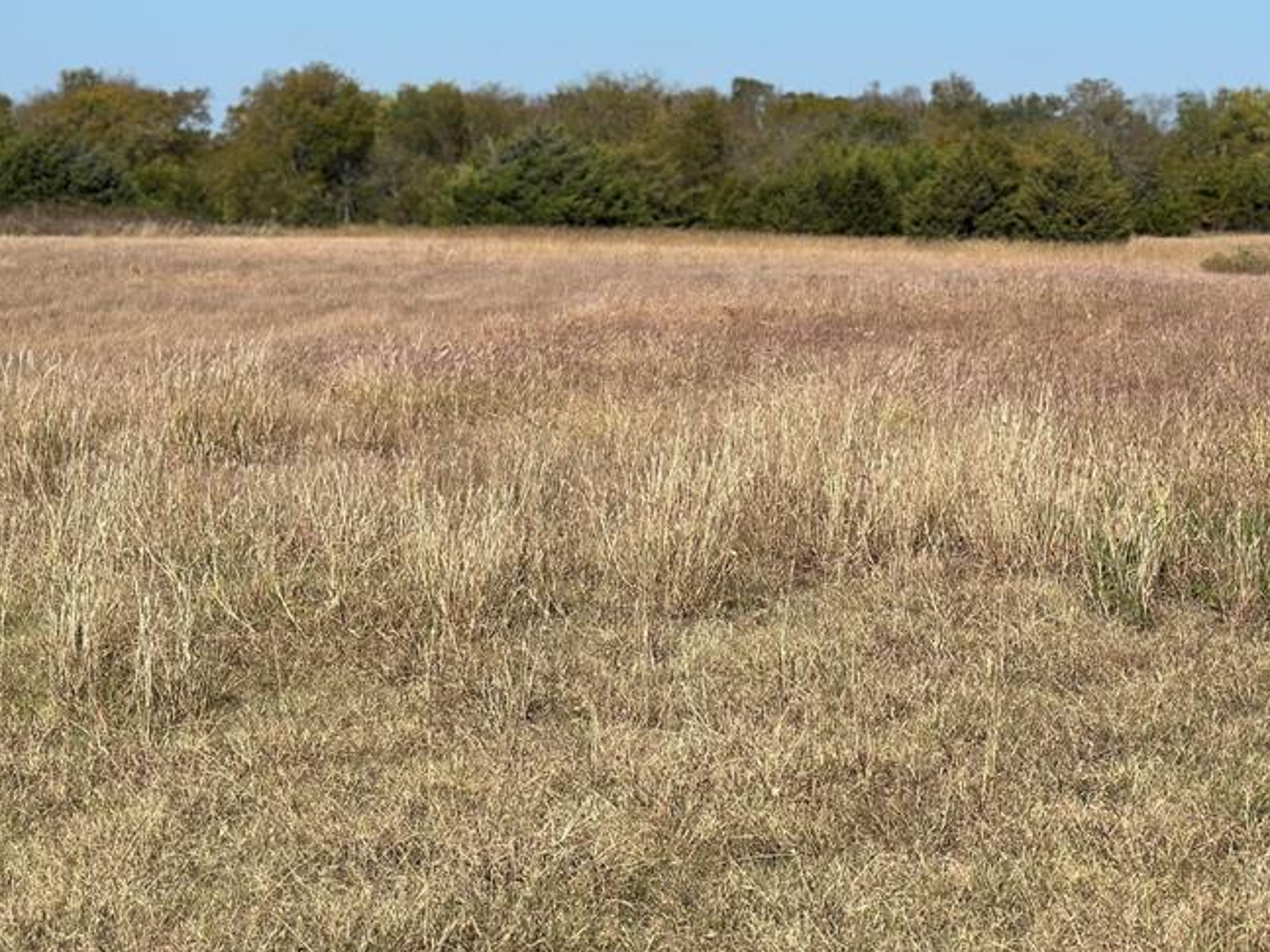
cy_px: 281
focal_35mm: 76
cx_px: 661
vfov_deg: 19.3
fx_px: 2788
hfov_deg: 25.7
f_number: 1.78
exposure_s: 1/8197
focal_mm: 6.86
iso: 100
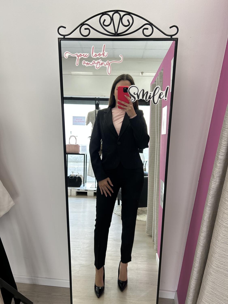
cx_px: 114
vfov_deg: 67.3
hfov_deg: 53.1
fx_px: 228
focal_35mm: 26
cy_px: 152
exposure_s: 1/100
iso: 40
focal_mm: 5.7
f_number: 1.5
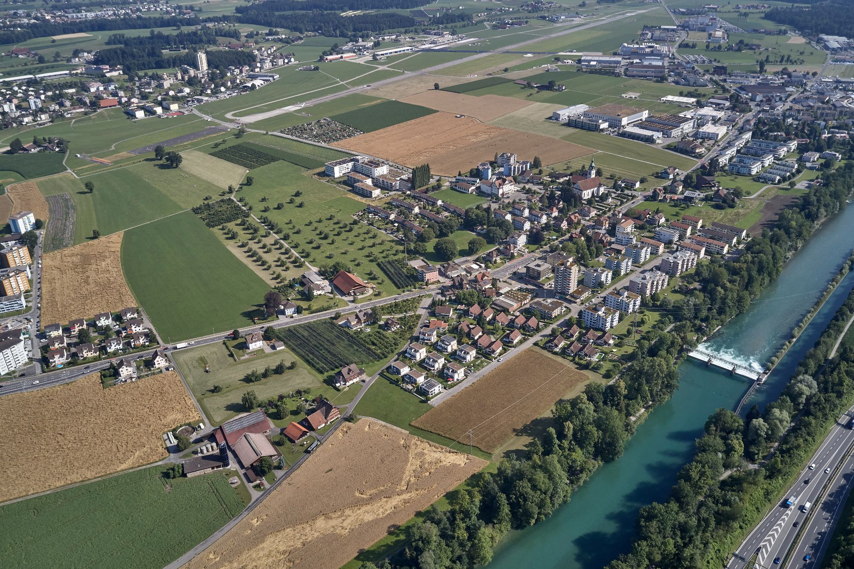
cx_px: 427
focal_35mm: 28
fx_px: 664
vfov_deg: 46.4
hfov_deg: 65.5
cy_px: 284
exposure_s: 1/400
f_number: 5.6
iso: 100
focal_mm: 10.26
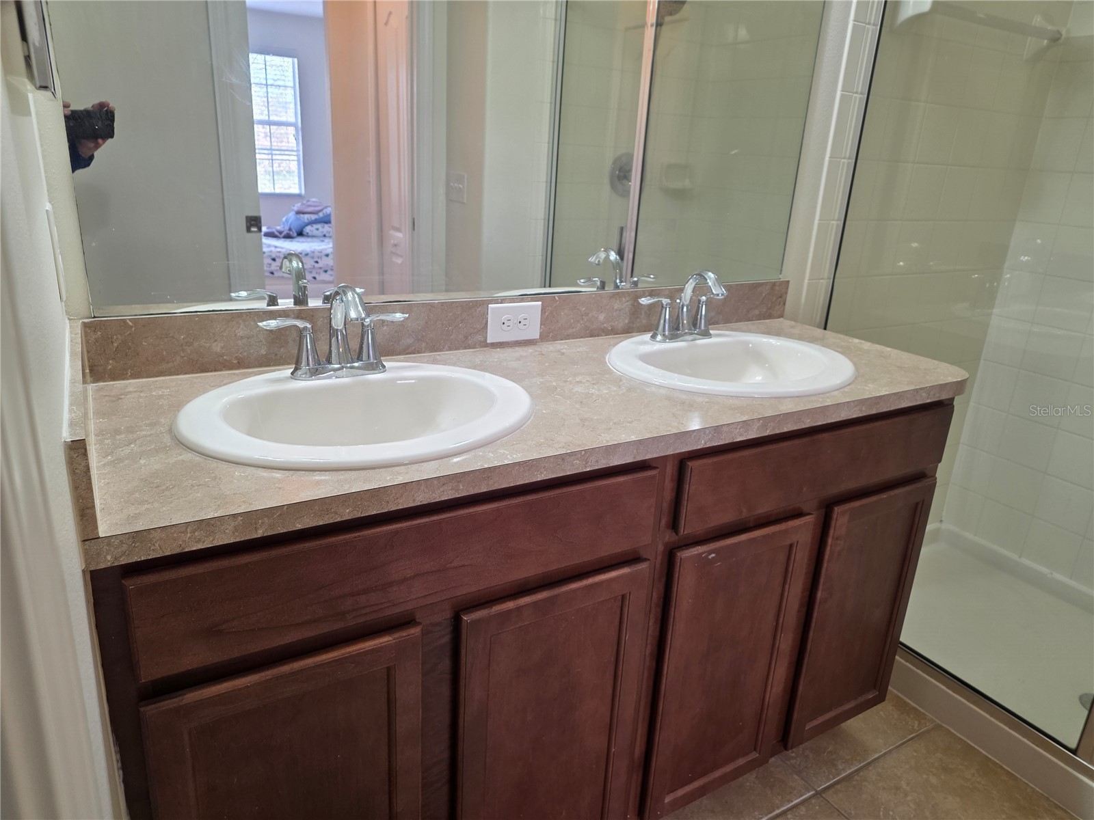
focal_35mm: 23
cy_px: 410
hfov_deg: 73.9
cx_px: 547
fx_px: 727
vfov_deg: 58.9
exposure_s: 1/120
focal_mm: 6.25
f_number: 1.7
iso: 160
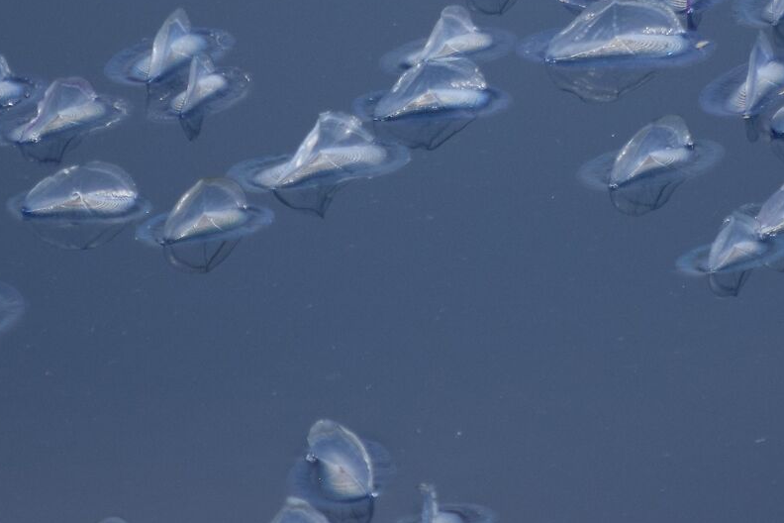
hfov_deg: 1.5
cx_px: 508
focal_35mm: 1363
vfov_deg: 1.0
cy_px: -124
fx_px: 29681
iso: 400
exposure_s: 1/1250
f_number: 5.6
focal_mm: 300
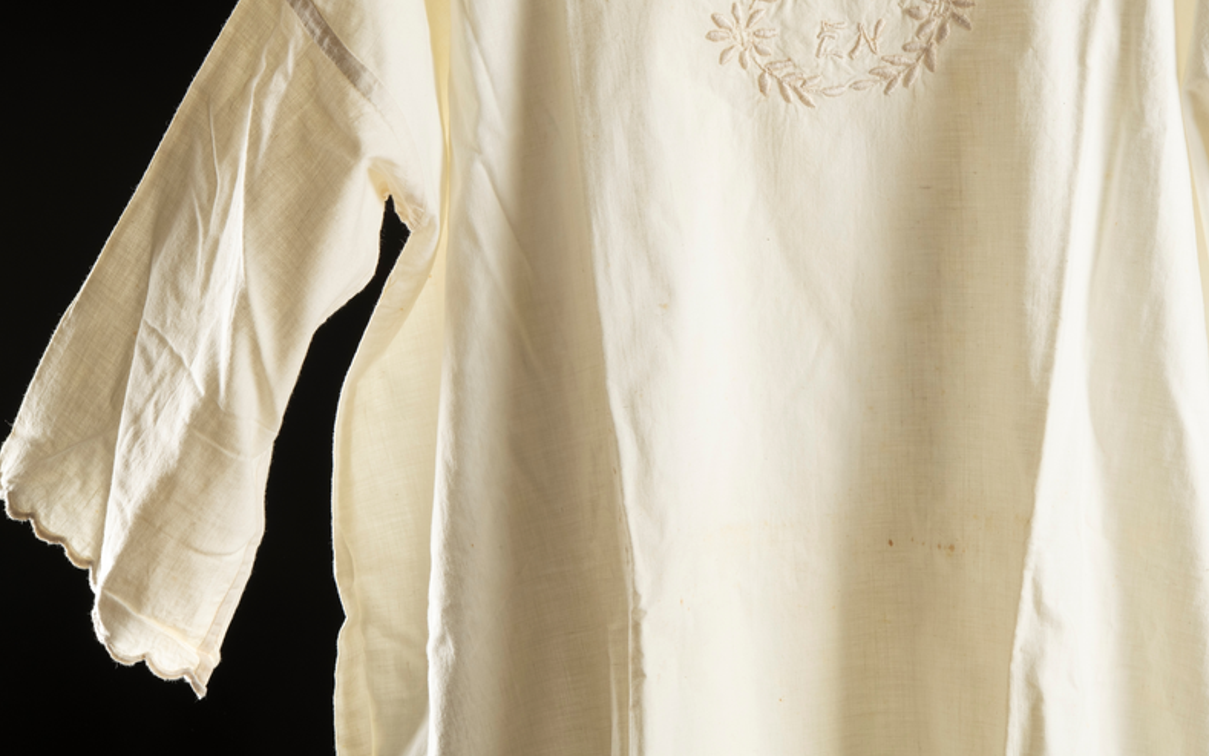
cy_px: 169
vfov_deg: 14.0
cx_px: 838
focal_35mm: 93
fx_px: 3064
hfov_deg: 22.2
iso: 200
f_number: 10
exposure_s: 1/125
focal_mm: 60
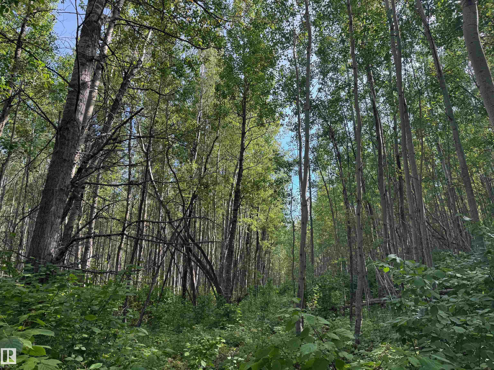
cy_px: 185
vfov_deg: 56.8
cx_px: 247
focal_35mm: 24
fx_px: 343
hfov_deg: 71.6
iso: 80
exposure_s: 1/392
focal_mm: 6.76
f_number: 1.78
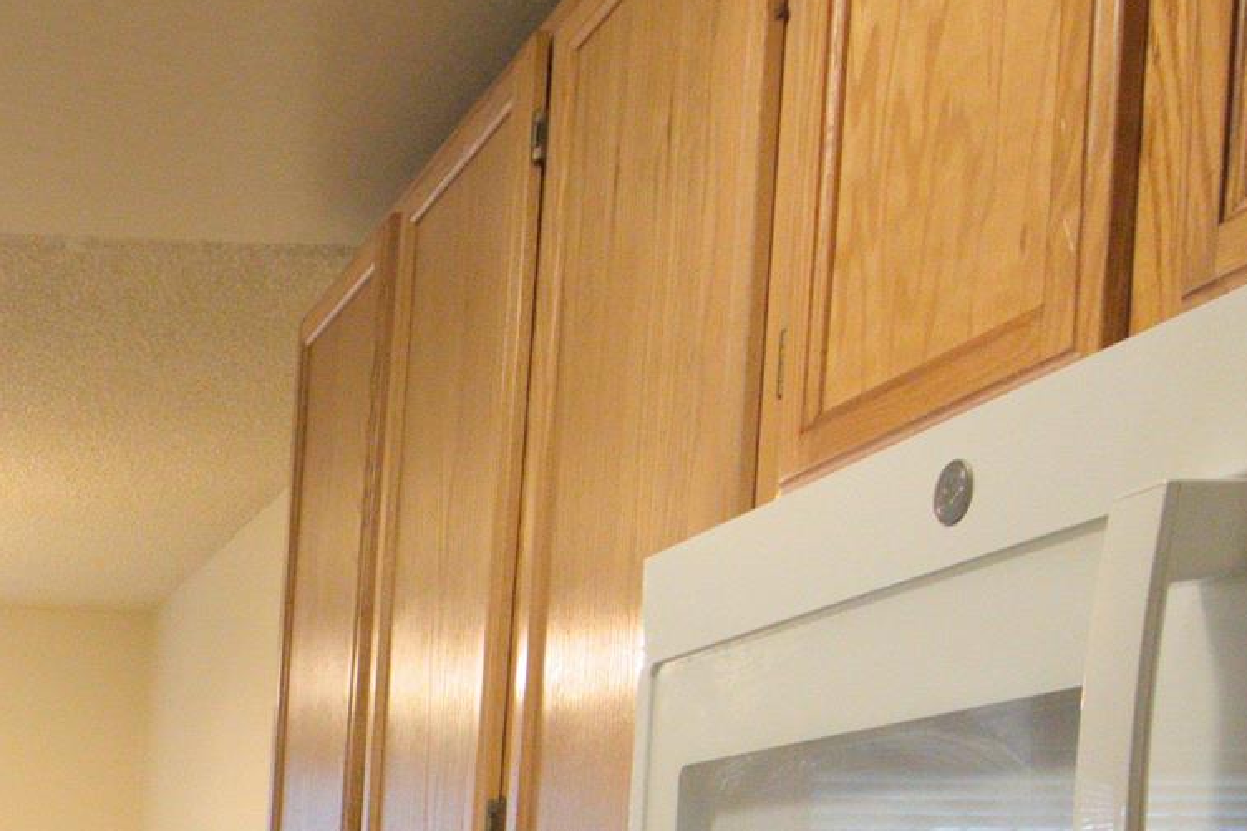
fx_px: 1697
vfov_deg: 24.6
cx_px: -214
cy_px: 1026
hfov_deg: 33.5
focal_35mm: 49
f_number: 4.5
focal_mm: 8.5
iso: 1000
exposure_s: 1/125
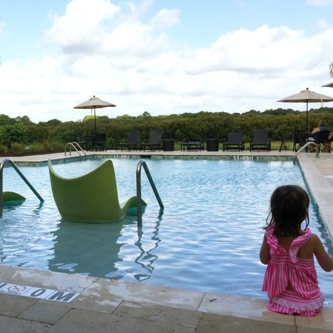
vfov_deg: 39.9
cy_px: 140
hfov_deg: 38.7
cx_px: 74
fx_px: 457
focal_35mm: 42
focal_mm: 4.15
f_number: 2.2
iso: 32
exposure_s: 1/1799
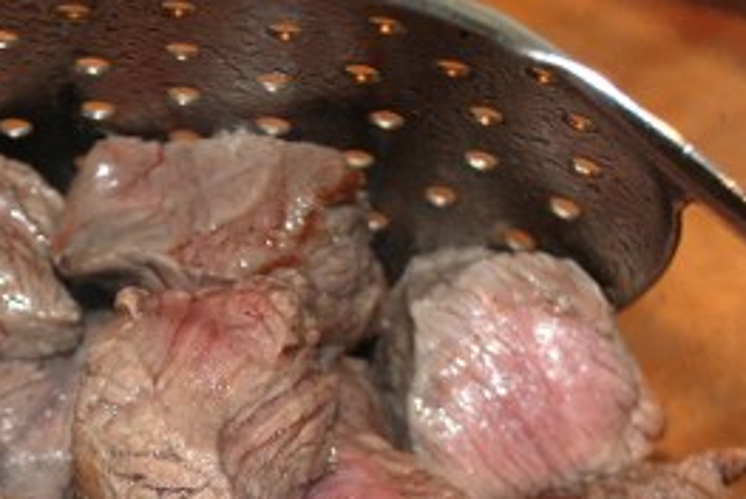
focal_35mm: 201
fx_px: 4170
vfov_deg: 6.8
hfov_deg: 10.2
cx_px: 119
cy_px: 666
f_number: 4.8
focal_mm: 44
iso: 200
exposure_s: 1/60
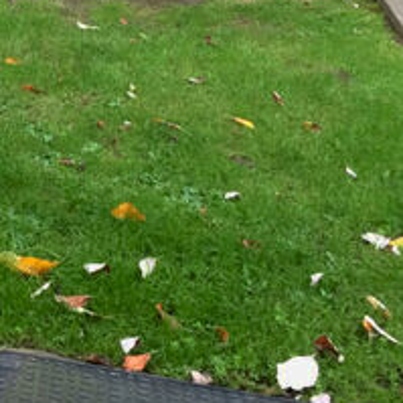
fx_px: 1185
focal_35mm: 90
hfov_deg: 17.9
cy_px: -27
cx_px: -134
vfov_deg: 18.6
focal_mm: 4.15
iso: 125
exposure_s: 1/33
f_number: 2.2
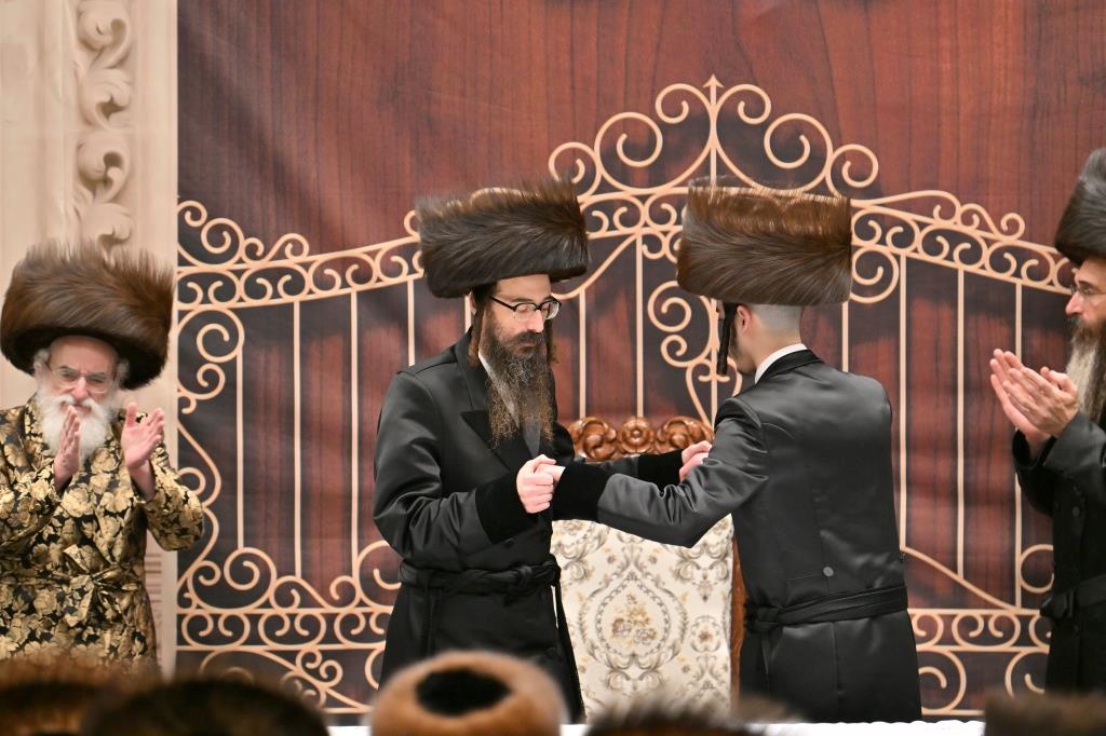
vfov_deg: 4.6
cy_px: 368
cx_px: 553
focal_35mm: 300
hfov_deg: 6.9
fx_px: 9213
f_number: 2.8
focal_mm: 200
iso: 400
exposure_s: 1/400
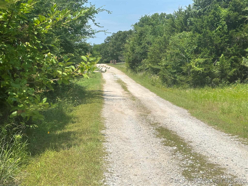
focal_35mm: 48
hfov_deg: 39.7
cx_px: 124
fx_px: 344
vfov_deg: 30.3
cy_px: 93
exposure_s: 1/4184
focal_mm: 6.86
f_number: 1.78
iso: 64
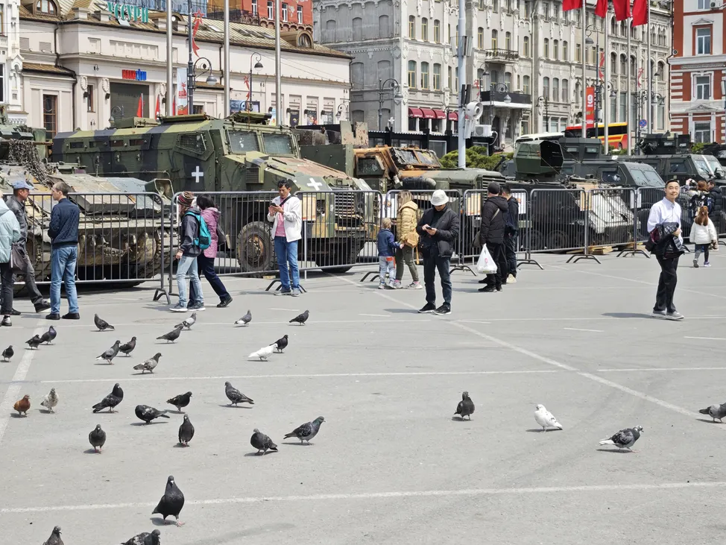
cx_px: 316
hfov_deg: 28.5
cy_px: 255
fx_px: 1427
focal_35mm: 68
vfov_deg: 21.6
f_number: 1.62
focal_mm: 6.55
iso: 50
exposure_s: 1/1827
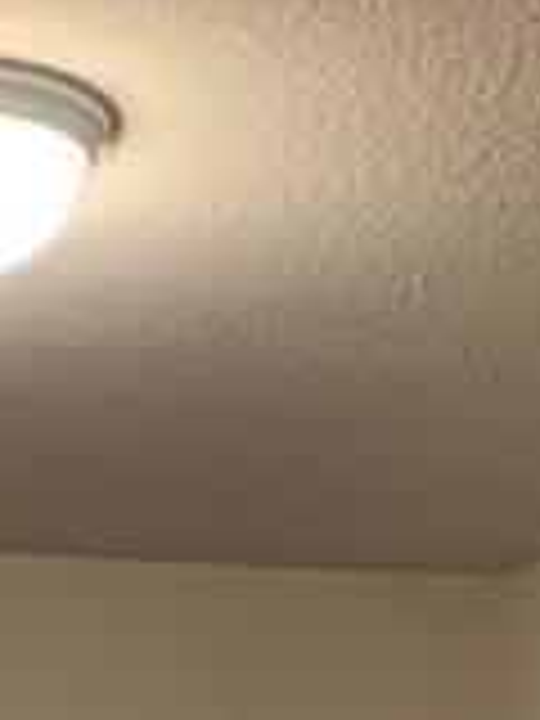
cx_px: 32
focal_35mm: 125
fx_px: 2600
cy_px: 1570
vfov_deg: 13.0
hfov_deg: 11.8
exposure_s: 1/60
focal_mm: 4.25
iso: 200
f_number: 1.8
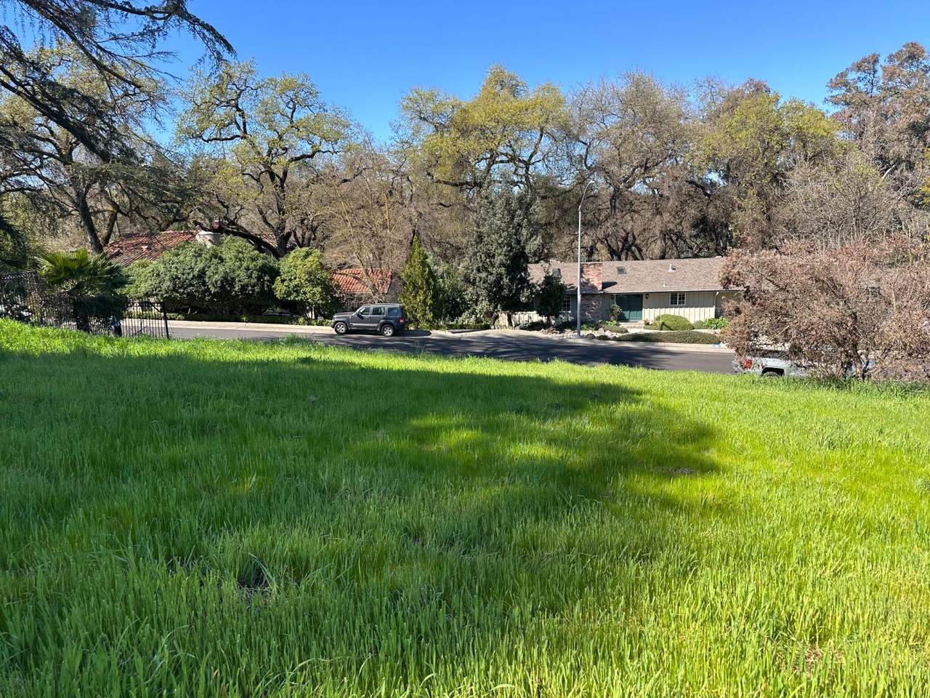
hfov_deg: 71.6
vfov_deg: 56.8
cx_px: 465
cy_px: 349
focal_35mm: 24
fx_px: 645
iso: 80
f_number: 1.78
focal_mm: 6.86
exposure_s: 1/1613
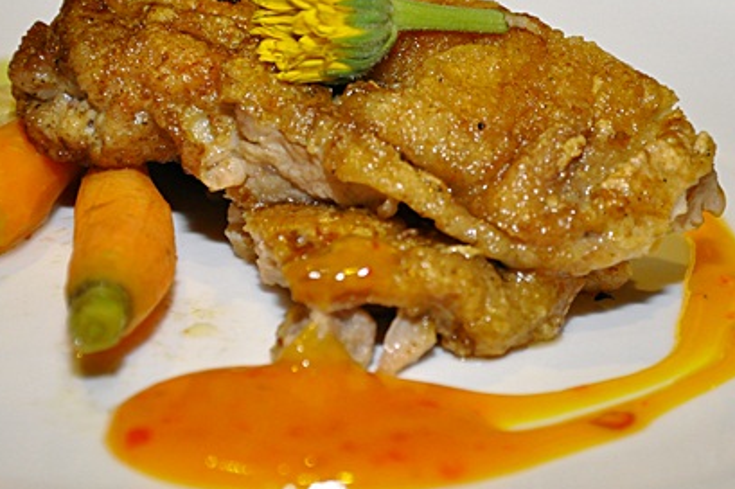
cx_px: 428
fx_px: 4137
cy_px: 171
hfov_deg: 10.2
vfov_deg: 6.8
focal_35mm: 203
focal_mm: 85
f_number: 5.6
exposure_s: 1/50
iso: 1250
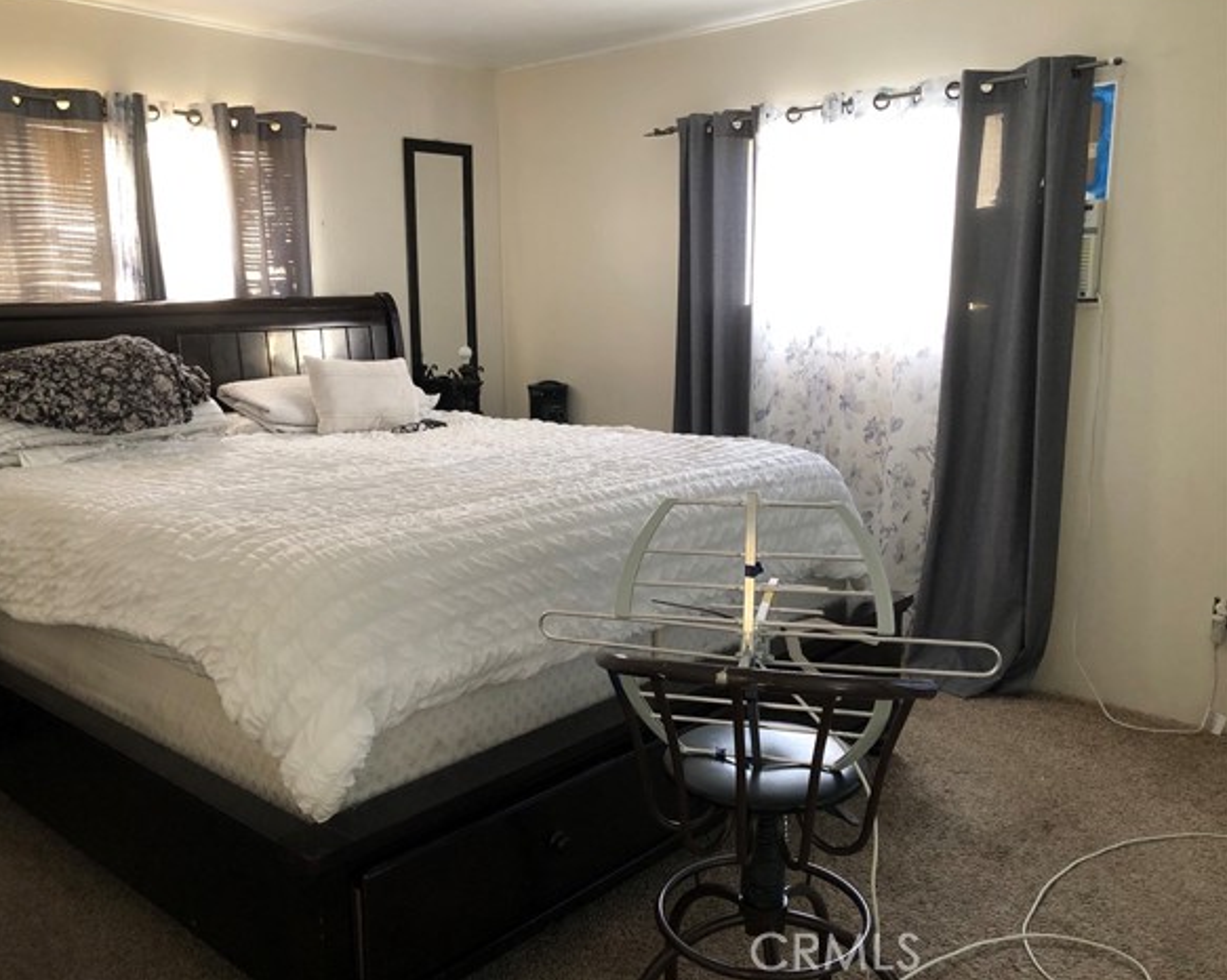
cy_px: 477
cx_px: 556
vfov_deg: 48.5
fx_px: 1089
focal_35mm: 30
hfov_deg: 58.7
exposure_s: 1/20
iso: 40
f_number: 1.8
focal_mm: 3.99
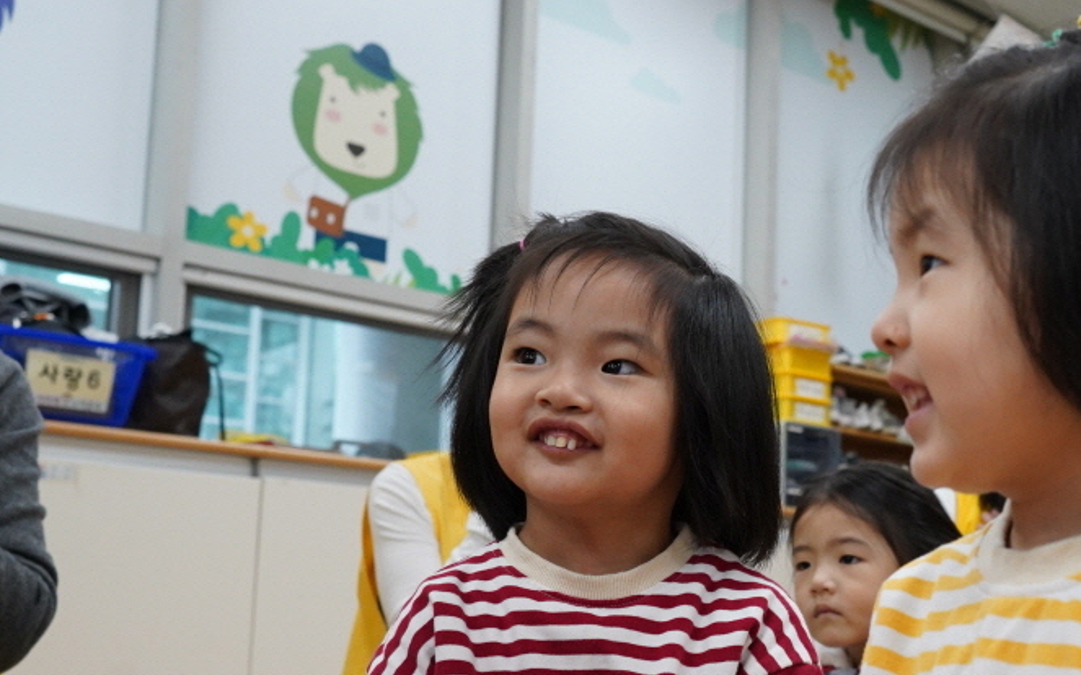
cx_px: 823
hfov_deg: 35.4
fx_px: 1649
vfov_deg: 23.1
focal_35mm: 56
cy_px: 428
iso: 2500
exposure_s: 1/125
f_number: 5.6
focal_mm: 28
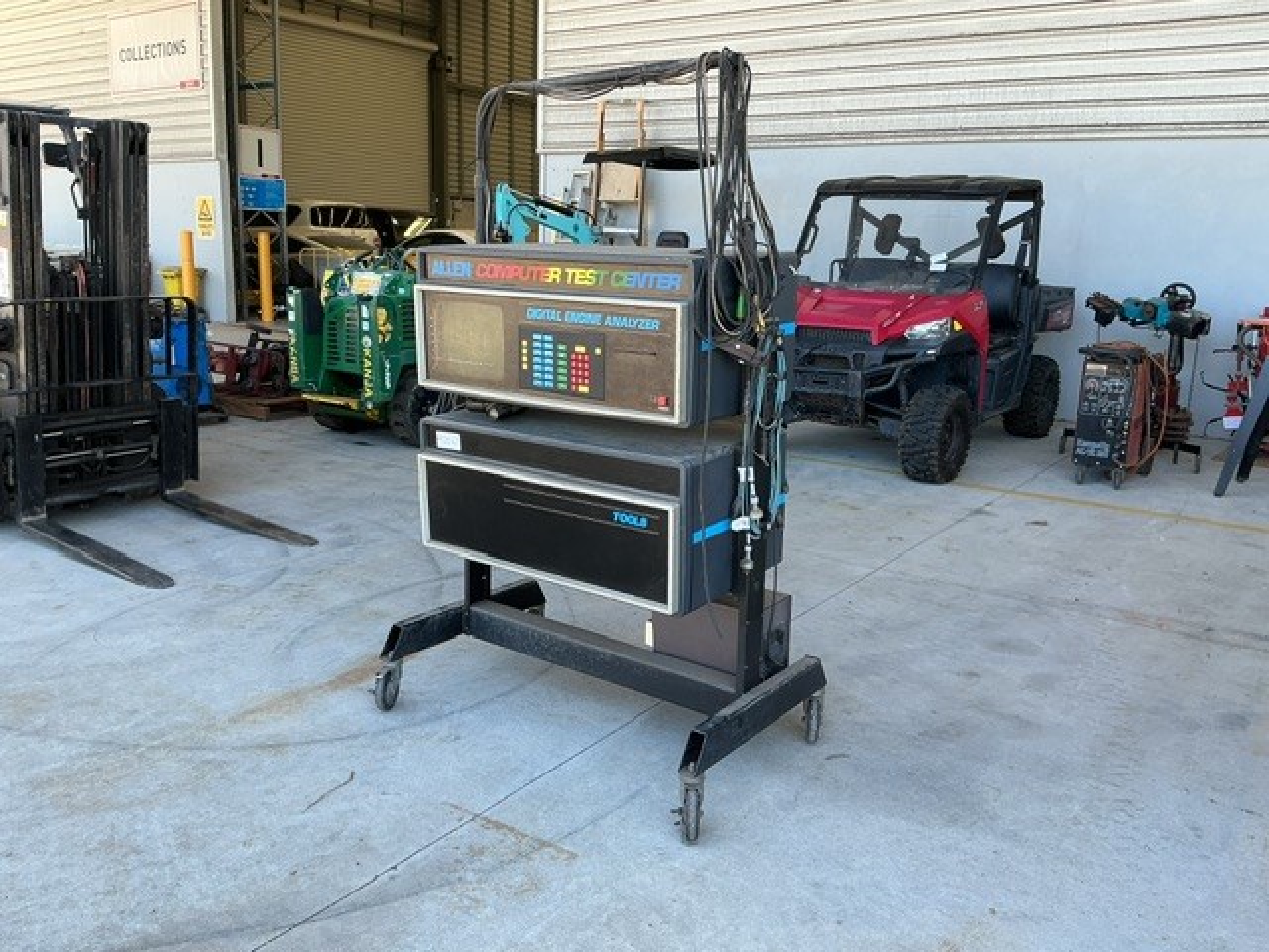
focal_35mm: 29
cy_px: 476
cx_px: 634
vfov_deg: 48.2
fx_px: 1063
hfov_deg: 61.7
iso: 16
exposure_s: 1/125
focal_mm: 3
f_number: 1.8
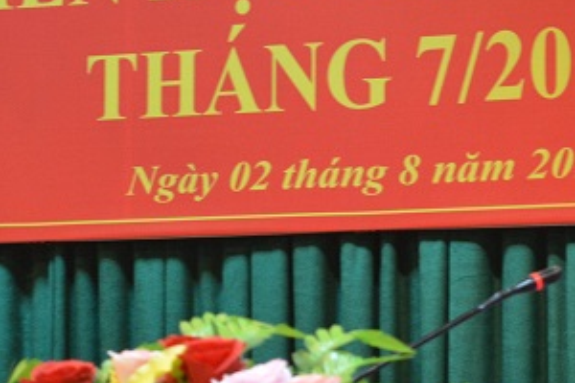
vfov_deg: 5.9
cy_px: 216
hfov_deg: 8.8
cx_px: 552
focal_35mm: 234
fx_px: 3737
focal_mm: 52
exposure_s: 1/20
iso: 1600
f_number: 5.6
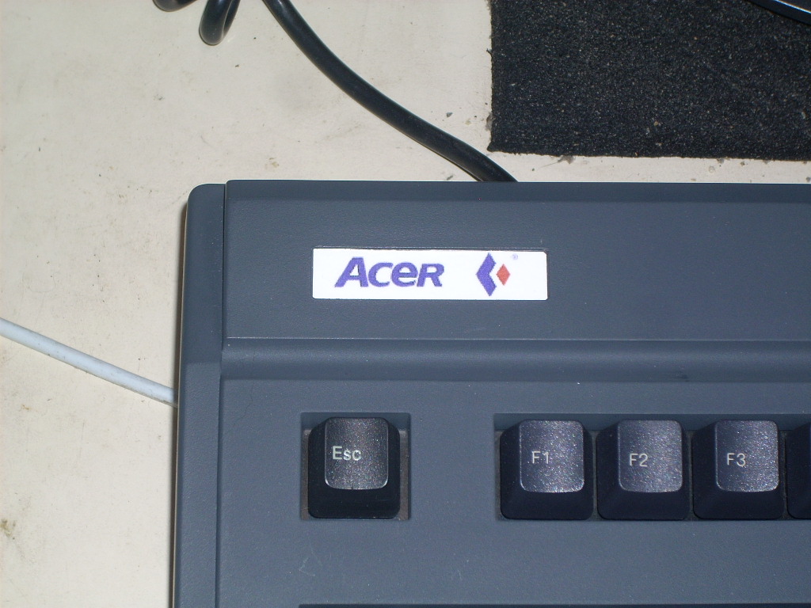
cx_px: 406
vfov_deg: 13.1
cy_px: 304
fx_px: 2647
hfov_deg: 17.4
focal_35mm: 113
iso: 64
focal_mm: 18.6
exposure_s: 1/60
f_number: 5.2
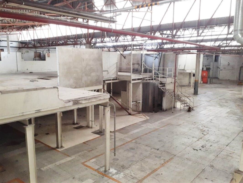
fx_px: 190
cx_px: 122
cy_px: 92
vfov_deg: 51.4
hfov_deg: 65.3
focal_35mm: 27
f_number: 1.9
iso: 250
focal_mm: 3.6
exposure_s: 1/40
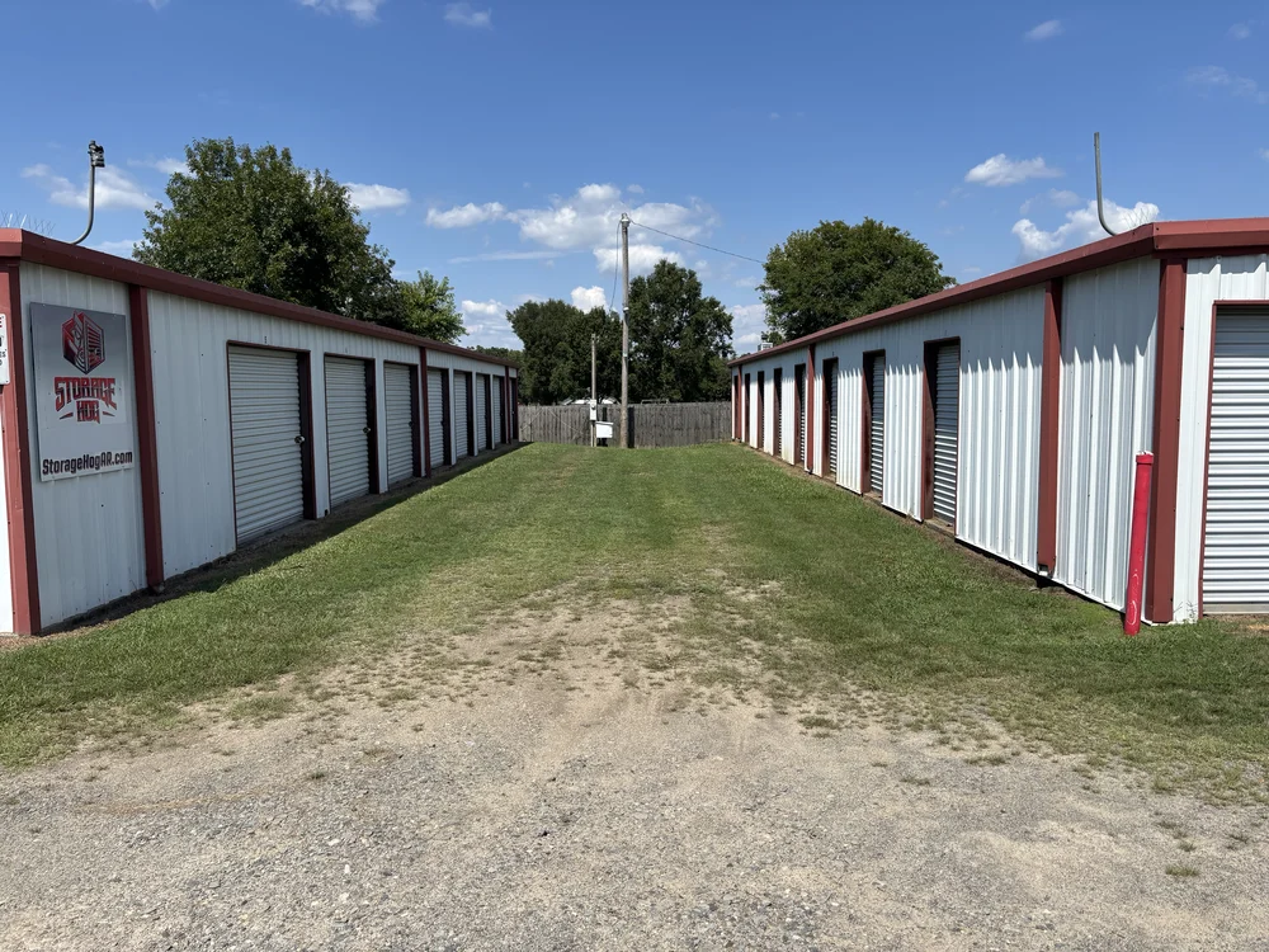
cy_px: 476
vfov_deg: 53.1
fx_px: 953
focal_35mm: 26
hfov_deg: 67.3
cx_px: 634
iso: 50
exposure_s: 1/4255
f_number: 1.6
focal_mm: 5.96
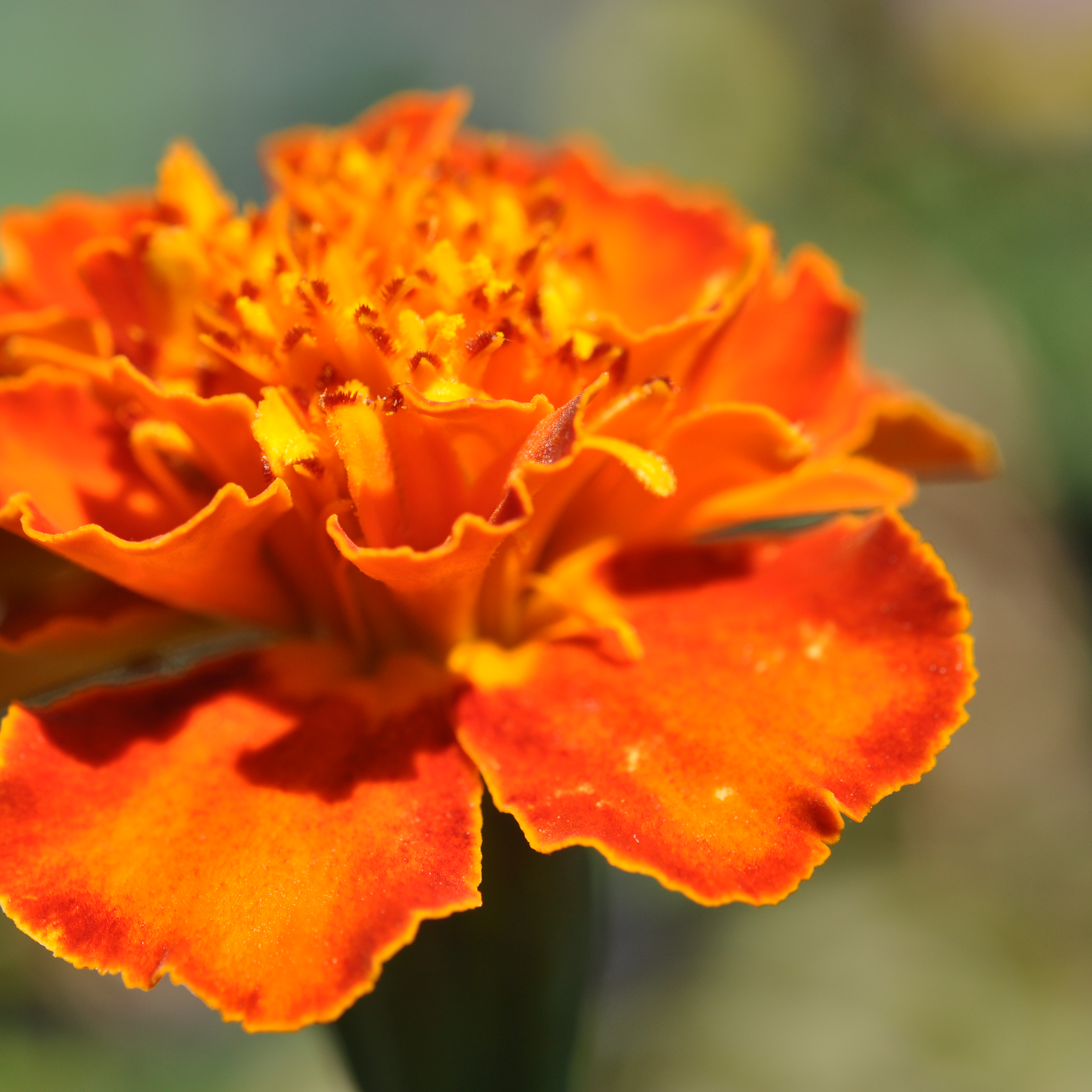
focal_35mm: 116
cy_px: 545
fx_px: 4140
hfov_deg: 15.0
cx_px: 337
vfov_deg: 15.0
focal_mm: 60
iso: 200
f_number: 8
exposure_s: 1/500
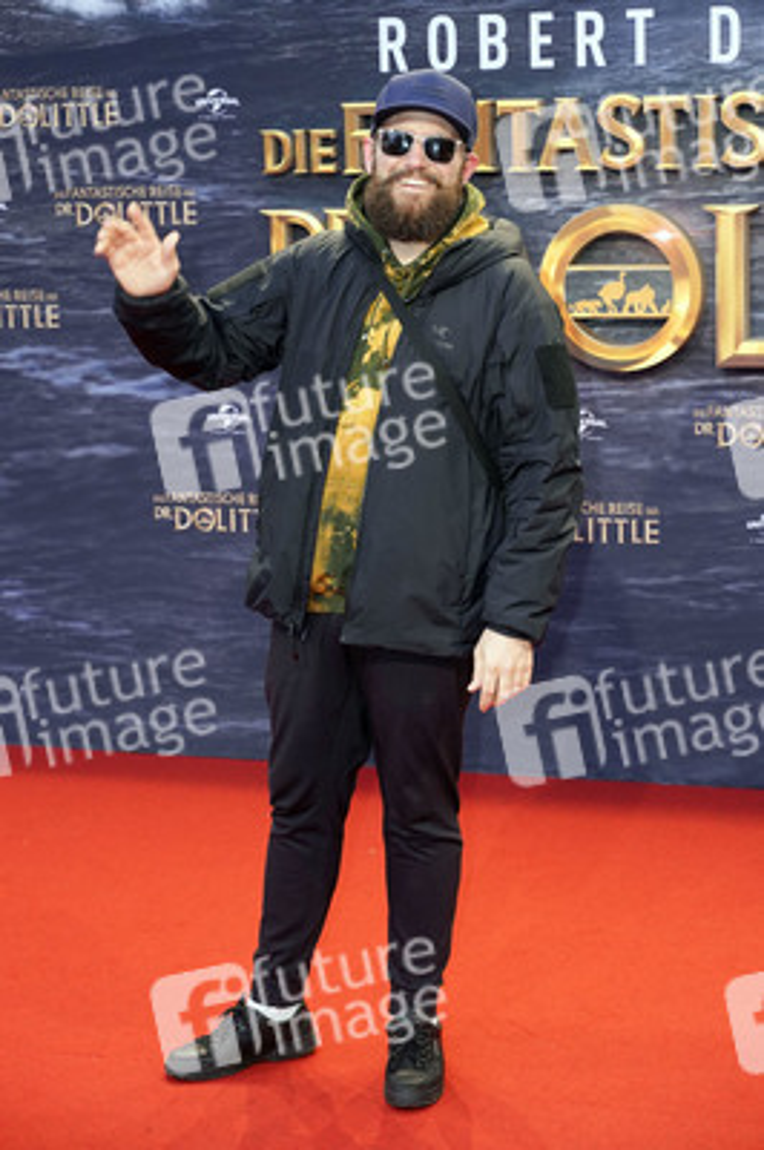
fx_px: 2391
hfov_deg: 18.2
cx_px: 382
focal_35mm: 75
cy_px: 575
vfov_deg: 27.0
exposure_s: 1/160
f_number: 5.6
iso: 1250
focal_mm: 75
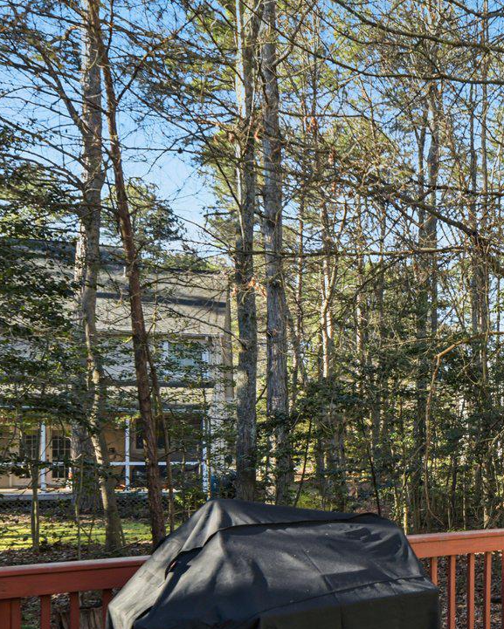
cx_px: 528
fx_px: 746
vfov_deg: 44.4
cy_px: 466
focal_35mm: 40
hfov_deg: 33.5
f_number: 8
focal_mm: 15
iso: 100
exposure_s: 1/25
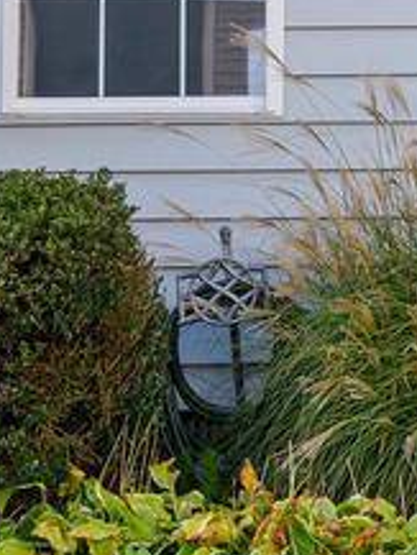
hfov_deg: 10.6
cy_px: -225
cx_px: 578
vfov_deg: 13.8
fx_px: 2182
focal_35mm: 136
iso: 200
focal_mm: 30
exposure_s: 1/180
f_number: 8
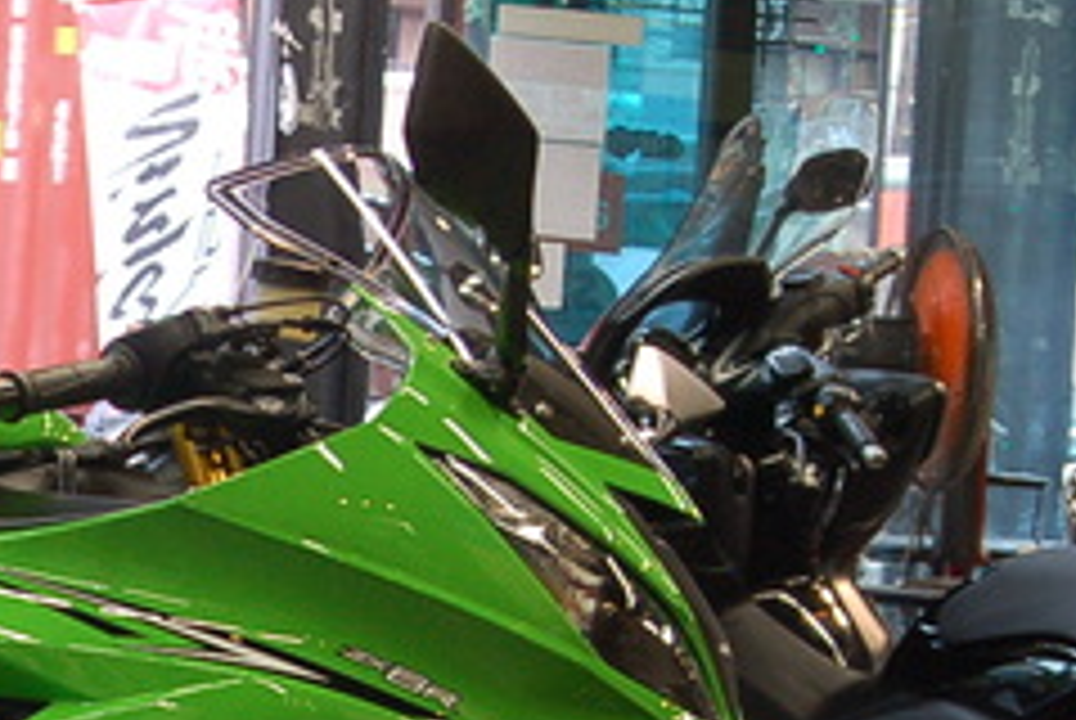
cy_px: 770
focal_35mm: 140
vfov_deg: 9.7
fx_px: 4200
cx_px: -293
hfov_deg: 14.1
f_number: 5.6
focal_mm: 35
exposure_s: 1/15
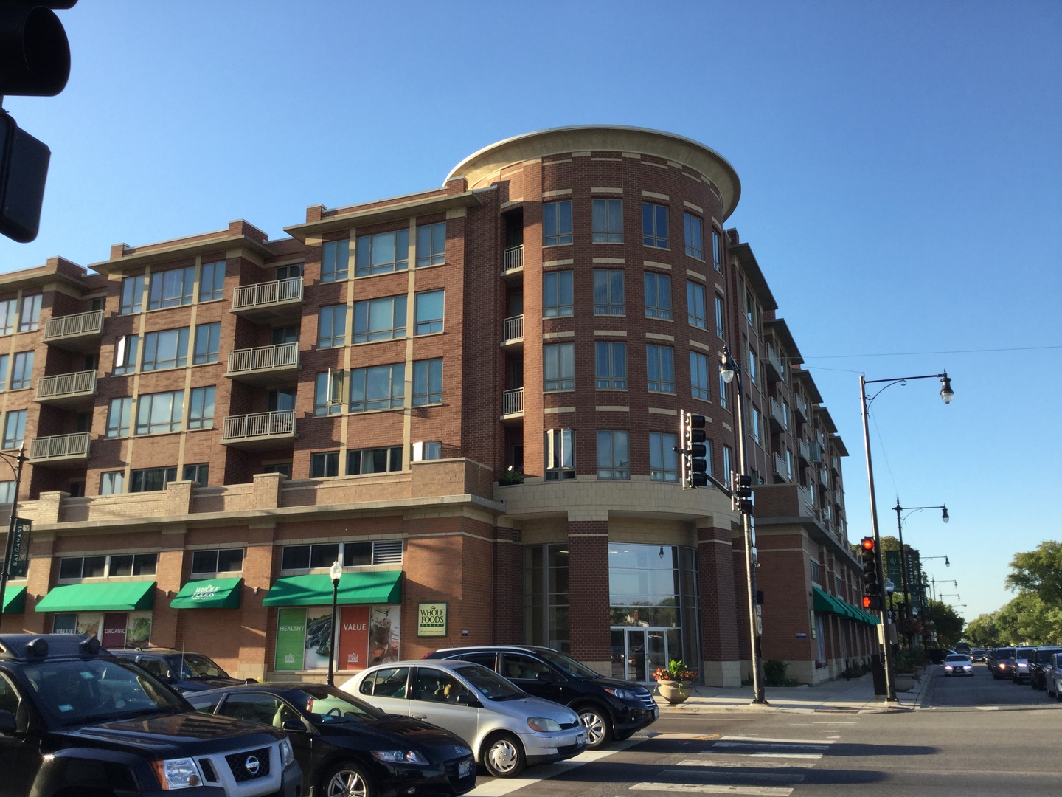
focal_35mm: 31
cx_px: 531
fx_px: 951
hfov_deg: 58.4
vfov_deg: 45.4
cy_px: 398
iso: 25
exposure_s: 1/431
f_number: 2.4
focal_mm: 3.3
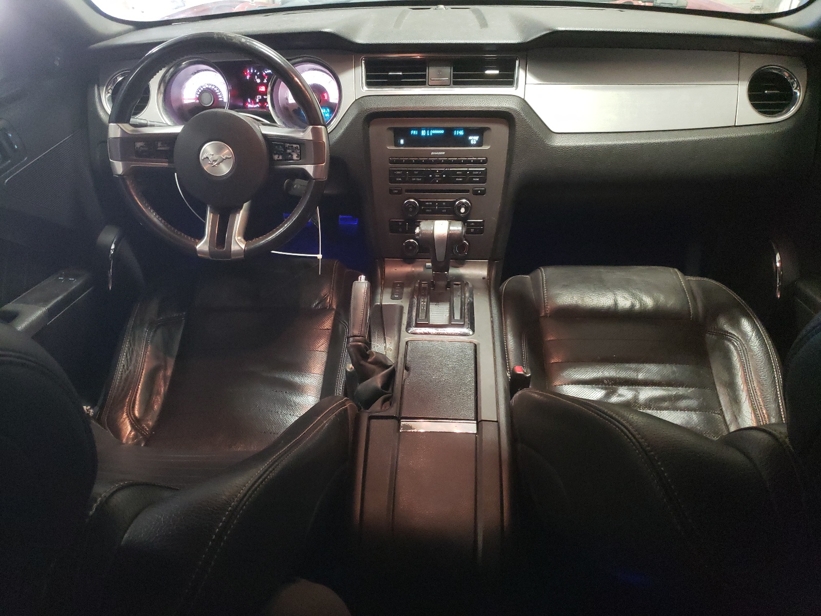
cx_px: 410
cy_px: 308
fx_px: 617
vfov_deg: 53.1
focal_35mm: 26
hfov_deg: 67.3
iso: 461
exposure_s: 1/24
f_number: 1.5
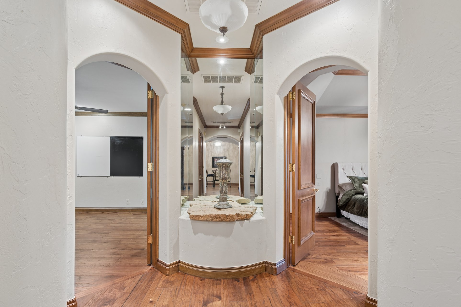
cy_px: 162
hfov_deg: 93.3
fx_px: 218
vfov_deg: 70.4
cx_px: 226
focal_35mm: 17
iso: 200
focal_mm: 16
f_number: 7.1
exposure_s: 1/4
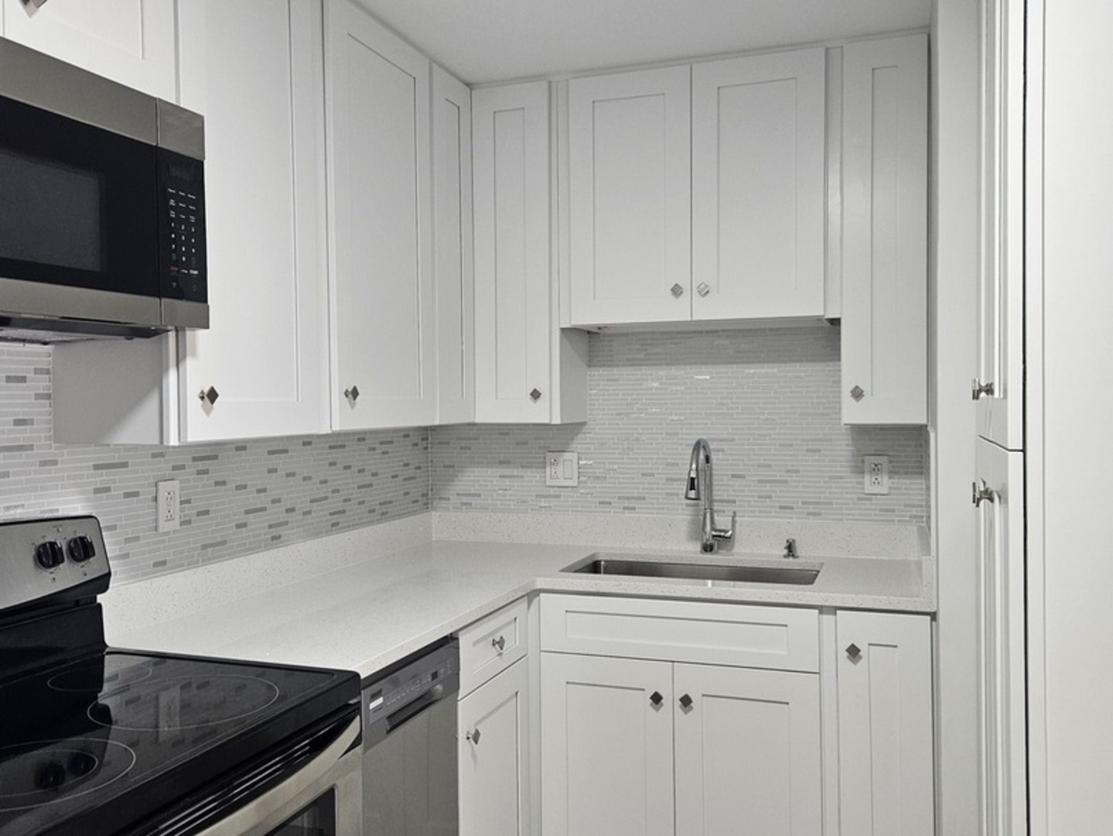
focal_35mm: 23
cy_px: 418
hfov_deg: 73.9
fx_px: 740
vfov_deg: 58.9
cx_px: 556
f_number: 1.8
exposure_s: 1/170
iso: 320
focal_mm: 5.4
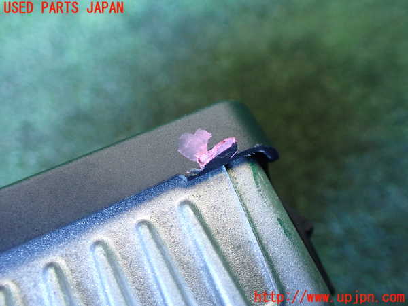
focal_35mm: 30
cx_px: 204
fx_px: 354
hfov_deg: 60.0
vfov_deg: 46.8
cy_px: 153
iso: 800
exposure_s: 1/30
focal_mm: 5.4
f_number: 2.3
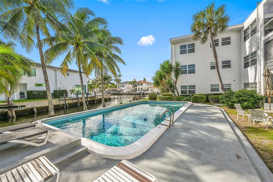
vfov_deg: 81.2
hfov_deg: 104.3
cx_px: 136
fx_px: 106
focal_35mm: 14
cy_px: 91
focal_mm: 14
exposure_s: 1/250
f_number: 9
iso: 80
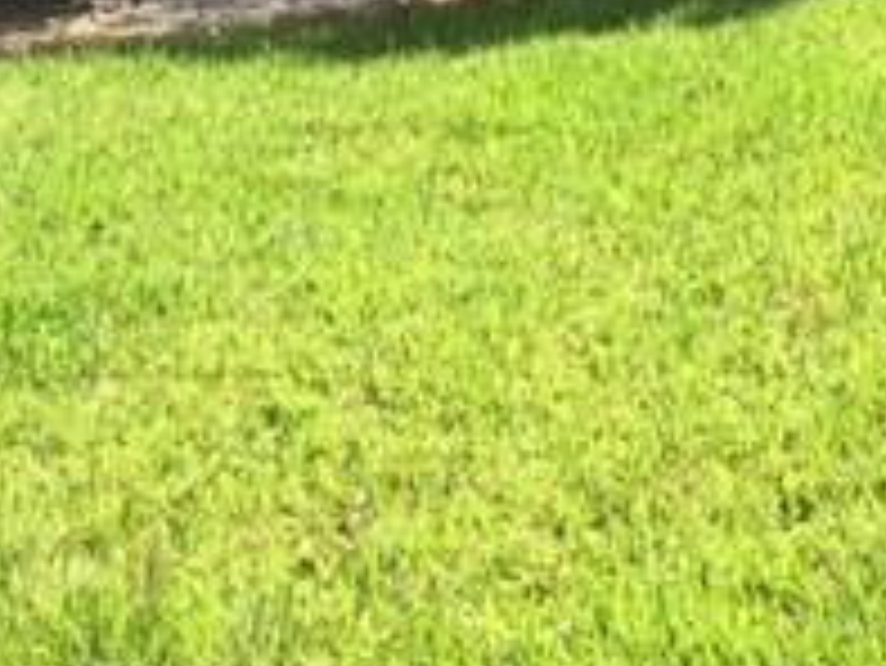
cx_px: 486
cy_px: 45
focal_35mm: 94
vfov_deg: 15.5
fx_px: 2407
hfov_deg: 20.8
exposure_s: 1/605
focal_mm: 4.15
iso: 25
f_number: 2.2
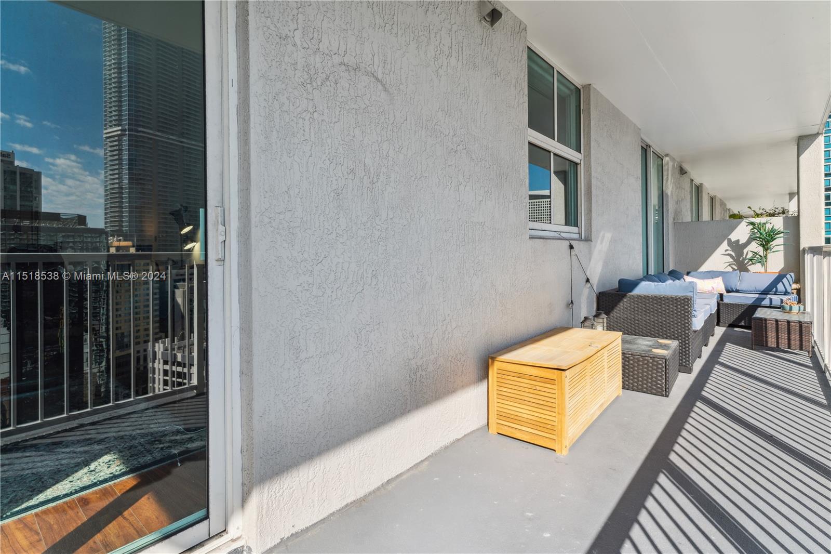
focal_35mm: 17
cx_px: 416
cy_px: 277
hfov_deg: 93.3
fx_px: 392
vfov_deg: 70.4
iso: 160
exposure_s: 1/320
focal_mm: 17
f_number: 9
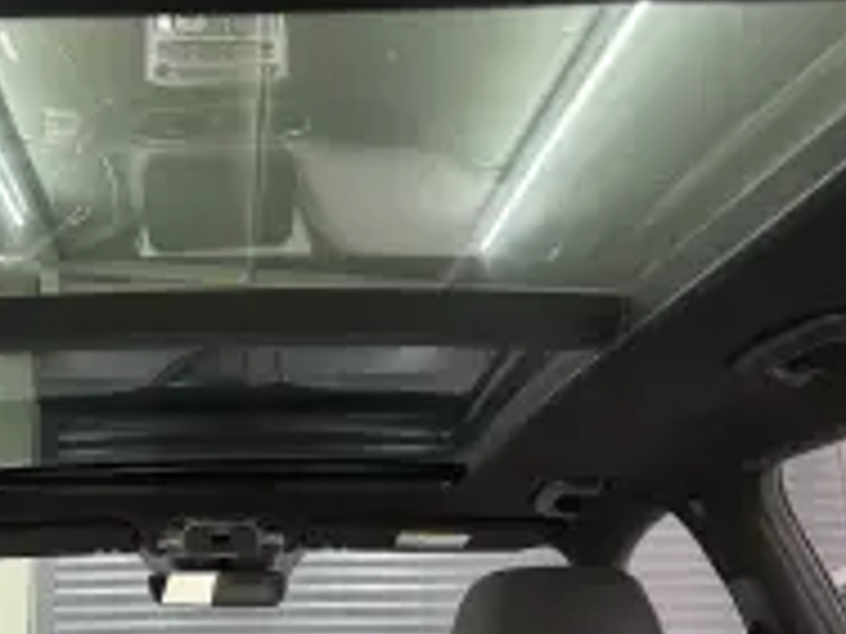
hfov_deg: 40.2
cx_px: 220
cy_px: 364
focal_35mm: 46
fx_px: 1124
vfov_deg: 31.5
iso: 800
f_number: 1.78
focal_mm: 6.76
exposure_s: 1/50
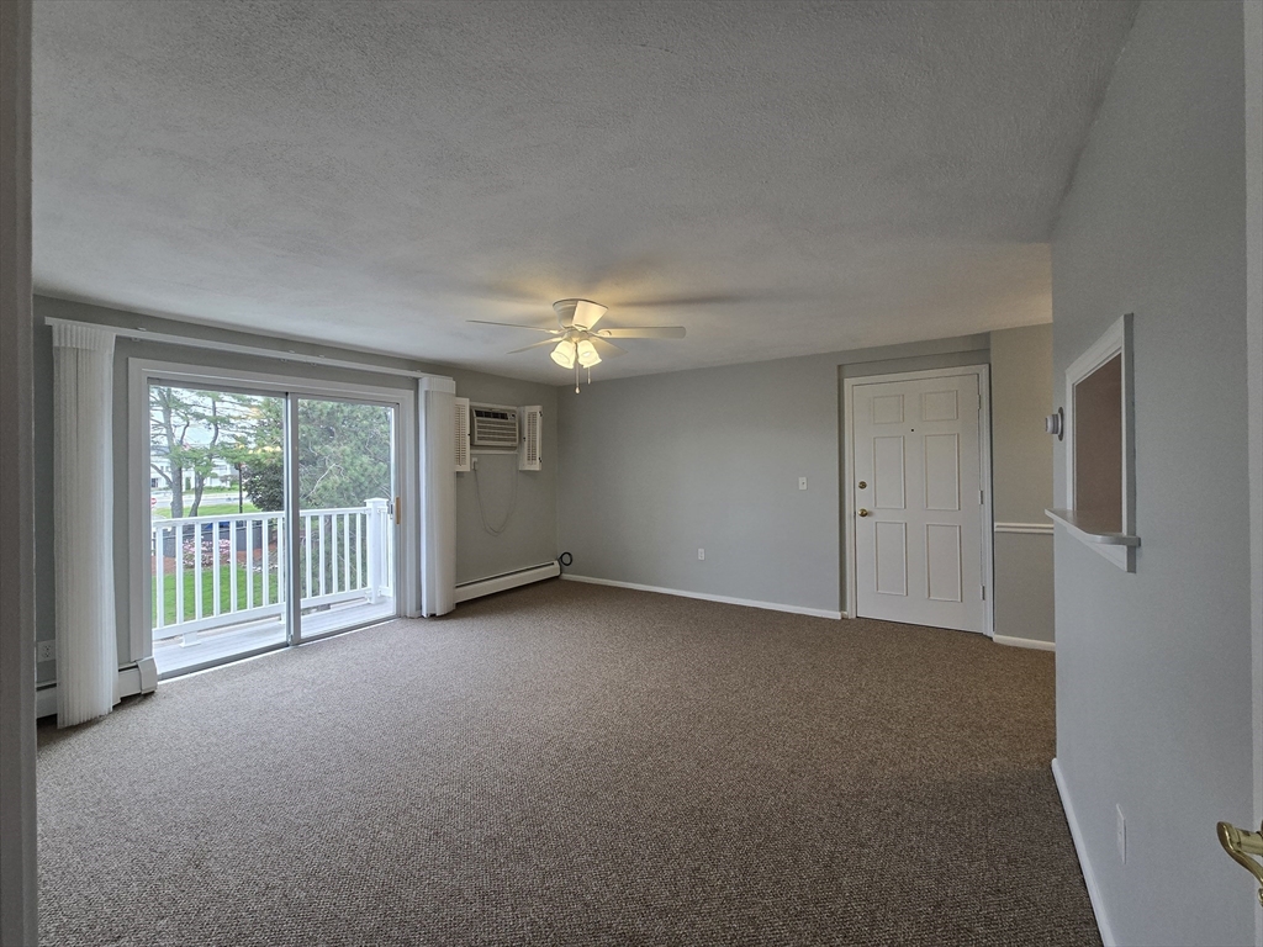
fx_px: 474
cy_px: 474
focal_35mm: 13
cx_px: 632
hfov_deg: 106.2
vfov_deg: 89.9
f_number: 2.2
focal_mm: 2.2
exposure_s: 1/120
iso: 80
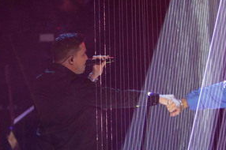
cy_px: 111
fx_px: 3518
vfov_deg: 2.4
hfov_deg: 3.7
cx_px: 170
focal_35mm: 561
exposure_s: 1/160
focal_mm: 356
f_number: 6.3
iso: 4000
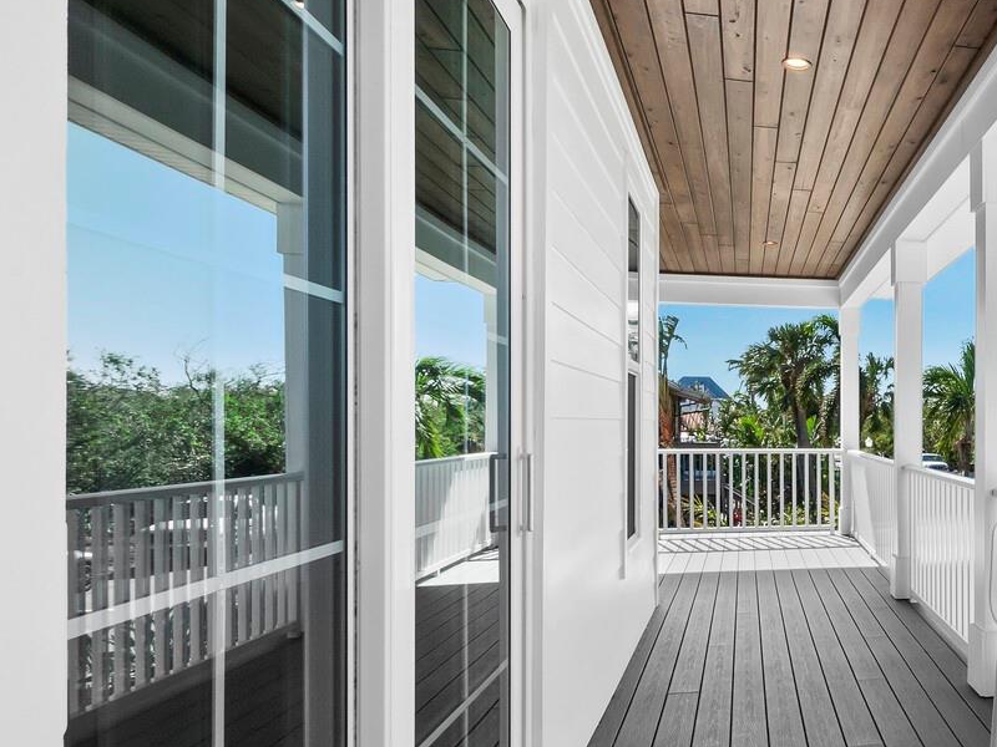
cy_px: 410
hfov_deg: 51.5
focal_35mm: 28
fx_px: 806
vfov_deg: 49.7
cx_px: 986
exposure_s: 1/80
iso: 400
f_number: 11
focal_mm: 7
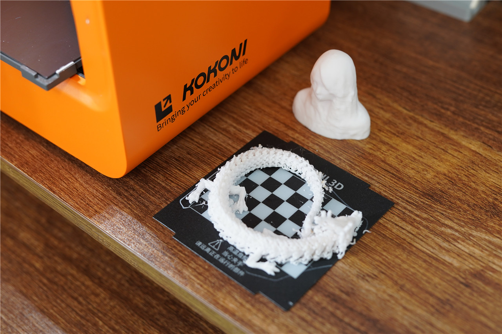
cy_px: 167
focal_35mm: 50
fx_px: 697
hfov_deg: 39.6
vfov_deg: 27.0
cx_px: 251
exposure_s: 1/30
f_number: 3.5
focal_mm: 50
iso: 800
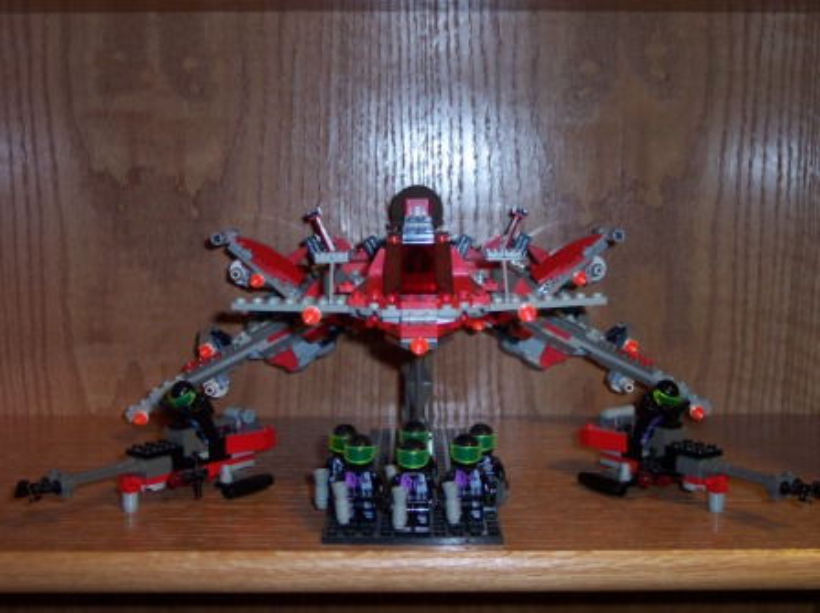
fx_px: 1207
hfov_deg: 37.5
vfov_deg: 28.5
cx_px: 410
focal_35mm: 51
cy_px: 306
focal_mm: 10.7
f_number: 3.4
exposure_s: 1/30
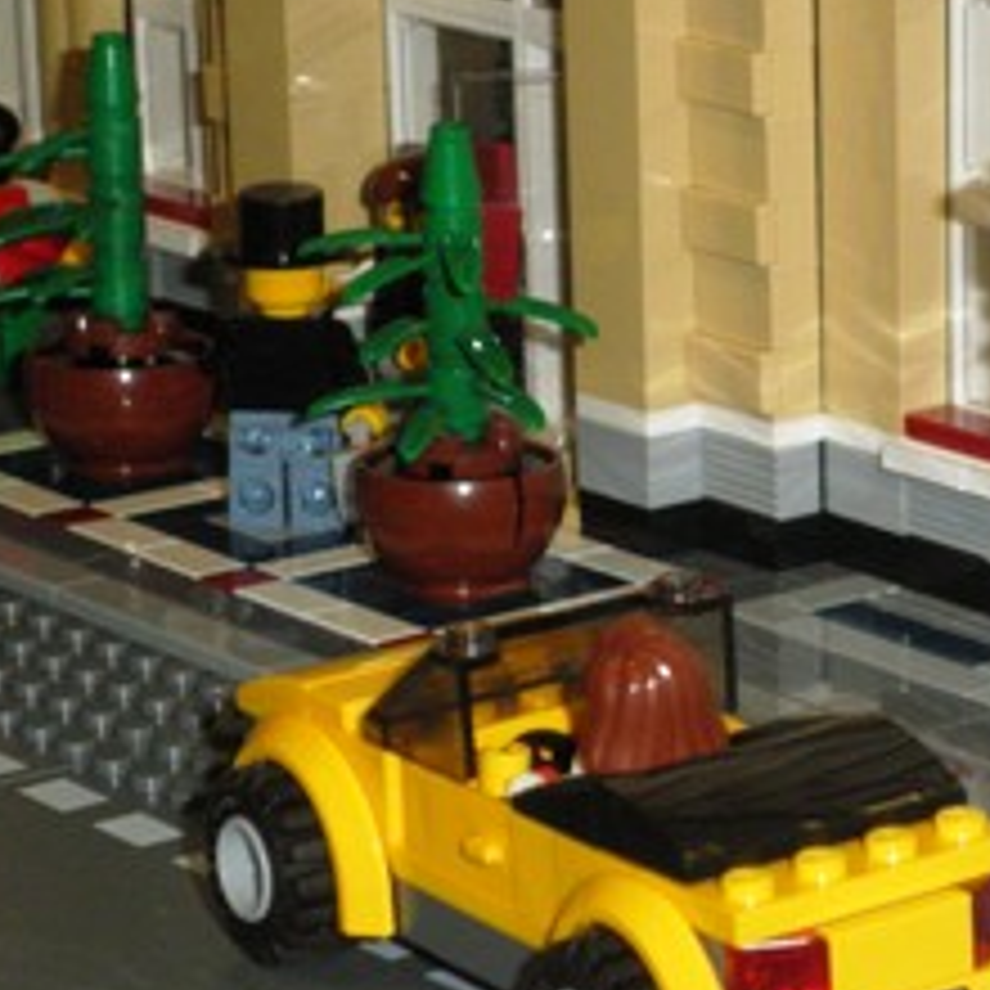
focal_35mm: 154
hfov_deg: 11.2
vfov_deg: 11.3
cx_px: 1030
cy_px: 477
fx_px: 4983
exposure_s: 1/80
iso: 160
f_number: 3.9
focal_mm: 10.7
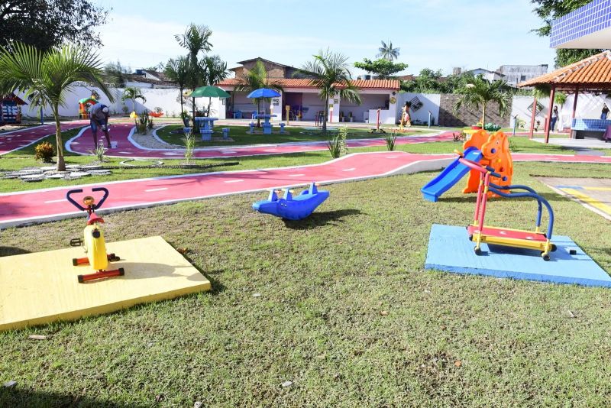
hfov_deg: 67.4
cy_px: 204
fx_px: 458
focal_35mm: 27
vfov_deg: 48.0
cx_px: 306
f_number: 11
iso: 1000
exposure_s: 1/500
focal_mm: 18
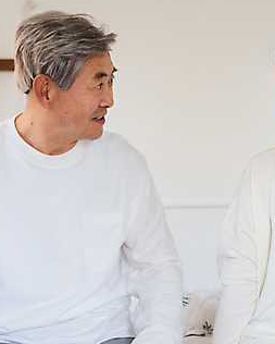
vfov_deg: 21.5
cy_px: 196
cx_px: 158
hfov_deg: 17.3
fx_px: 905
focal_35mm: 89
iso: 1250
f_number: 2.8
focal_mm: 50
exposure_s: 1/160
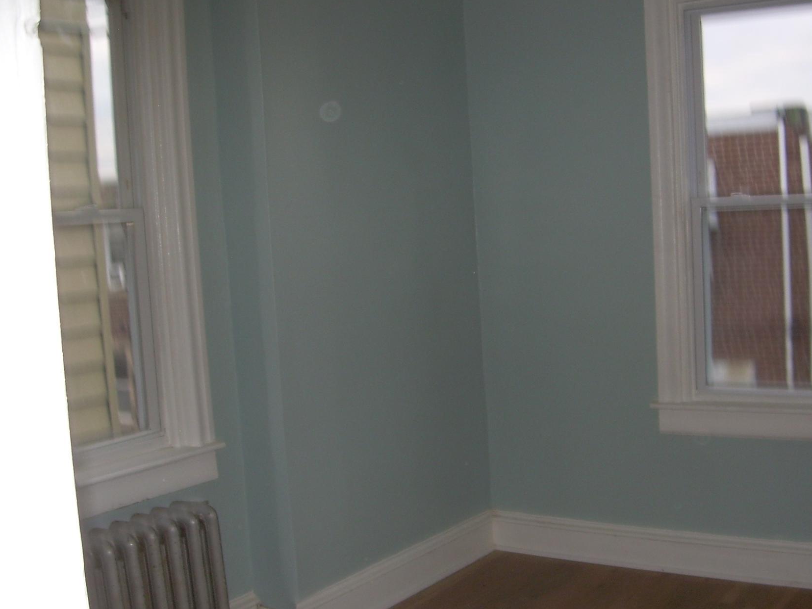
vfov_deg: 30.9
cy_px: 318
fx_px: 1102
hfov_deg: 40.4
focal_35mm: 47
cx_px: 457
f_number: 2.8
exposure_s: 1/60
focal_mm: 6.3
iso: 50
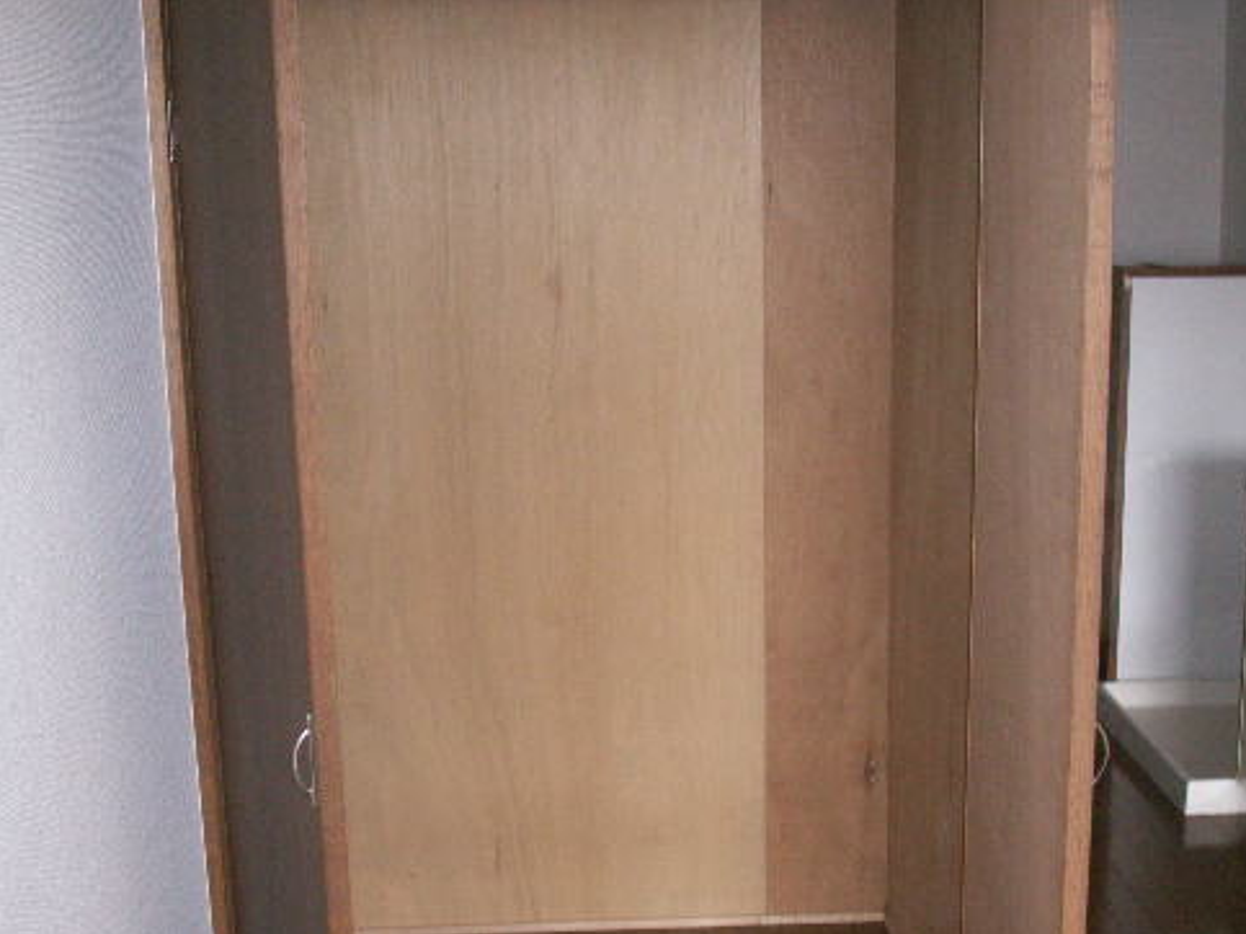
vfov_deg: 29.6
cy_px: 534
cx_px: 637
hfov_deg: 38.9
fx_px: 1763
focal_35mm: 49
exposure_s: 1/40
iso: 160
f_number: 3.5
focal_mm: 7.7
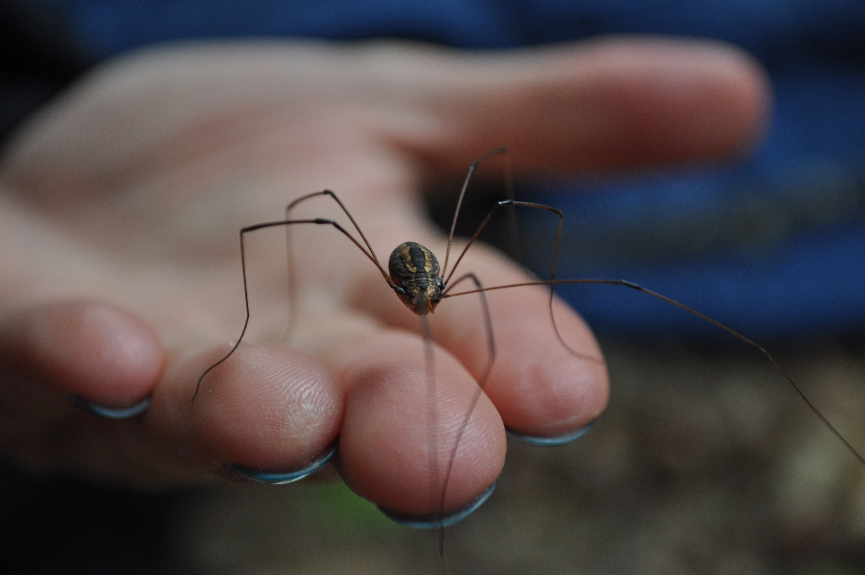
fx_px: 1980
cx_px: 432
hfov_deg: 24.6
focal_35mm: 82
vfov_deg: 16.5
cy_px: 288
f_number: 5.6
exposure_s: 1/60
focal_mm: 55
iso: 560
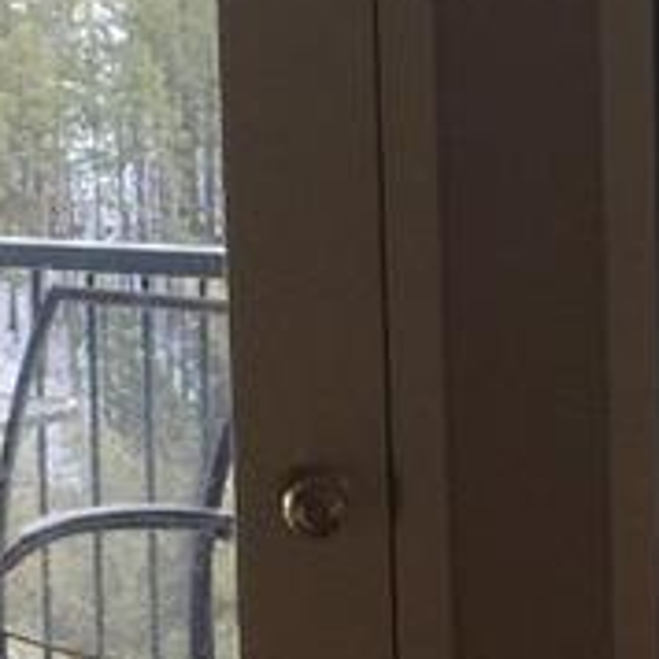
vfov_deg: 8.1
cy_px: 515
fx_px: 4652
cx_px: 963
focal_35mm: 216
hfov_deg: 8.0
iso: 32
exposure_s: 1/255
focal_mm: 4.15
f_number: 2.2
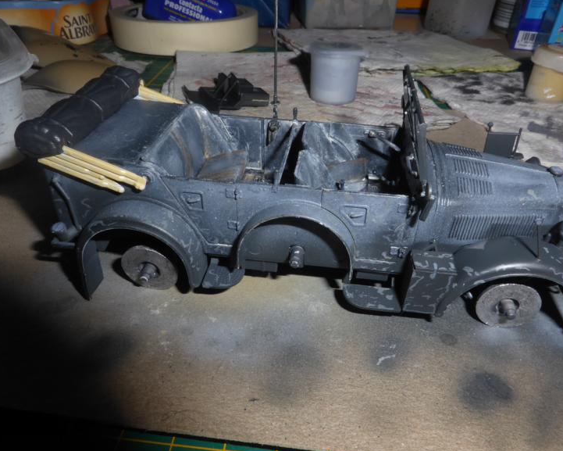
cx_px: 295
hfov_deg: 66.0
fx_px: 433
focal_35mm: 26
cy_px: 232
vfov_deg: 54.9
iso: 100
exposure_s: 1/800
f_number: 8
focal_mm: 4.3
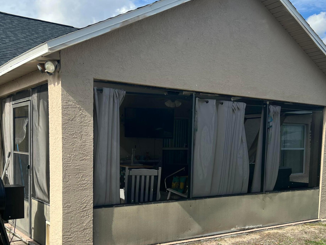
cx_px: 147
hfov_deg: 45.7
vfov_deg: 34.6
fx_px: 386
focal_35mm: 41
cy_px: 176
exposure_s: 1/2571
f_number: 1.5
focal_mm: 5.7
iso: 50
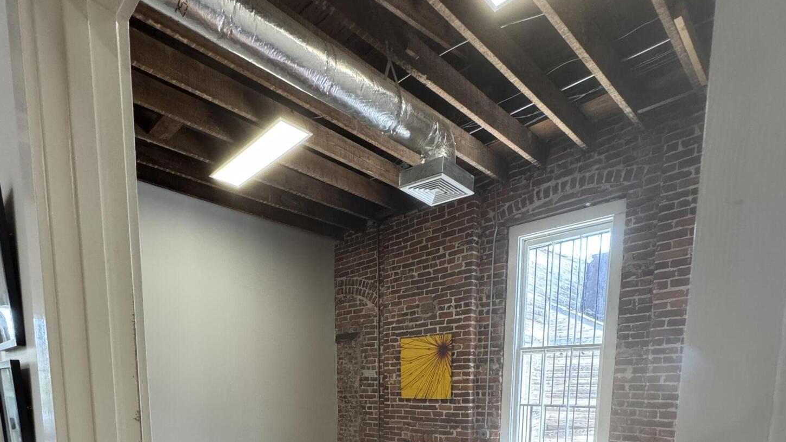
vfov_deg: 44.8
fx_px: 438
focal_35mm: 21
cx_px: 385
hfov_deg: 83.8
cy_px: 449
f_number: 2.2
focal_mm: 2.22
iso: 250
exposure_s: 1/120
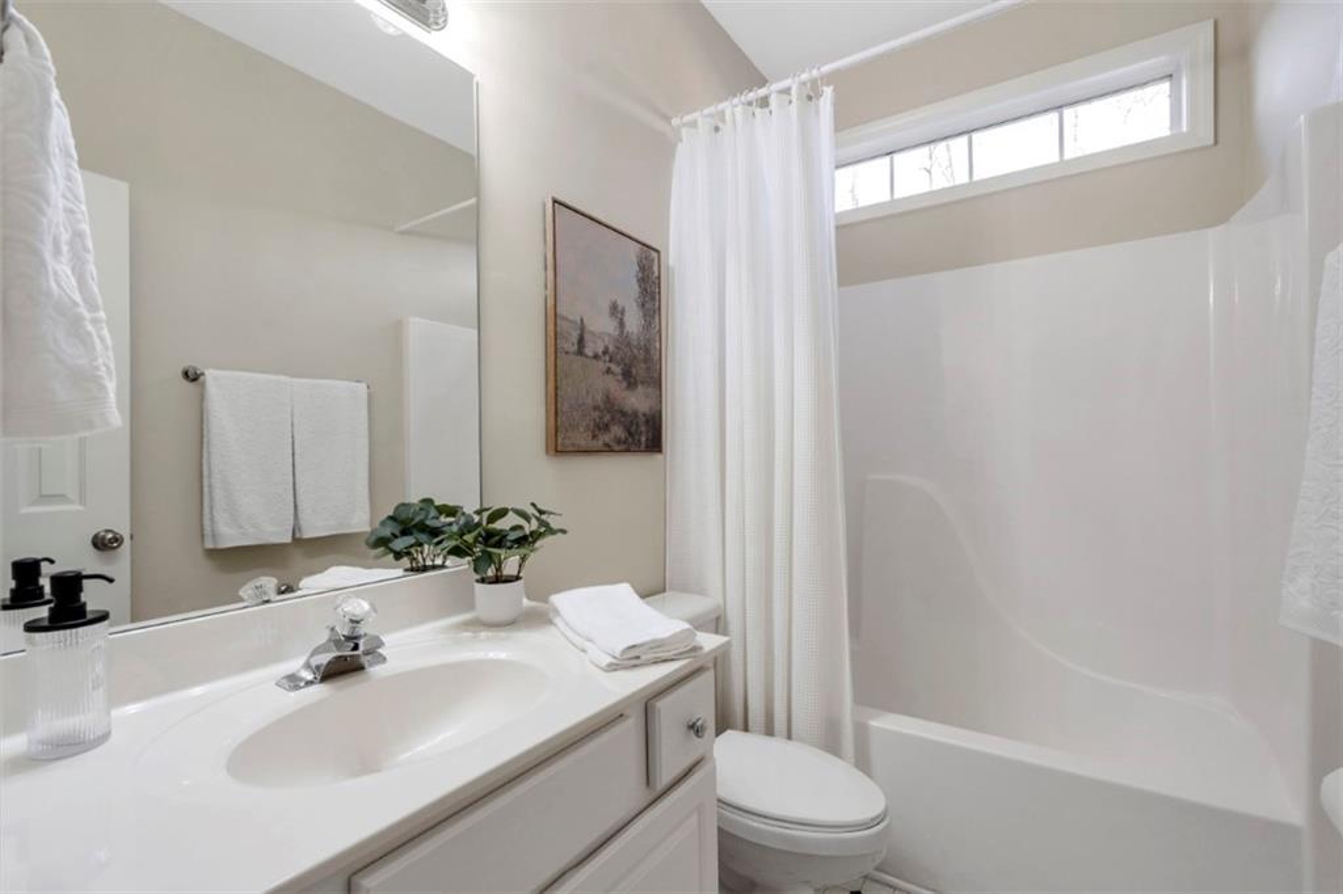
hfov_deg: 96.8
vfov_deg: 73.7
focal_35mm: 16
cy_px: 447
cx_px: 672
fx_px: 597
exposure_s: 1/30
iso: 500
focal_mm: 16
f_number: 9
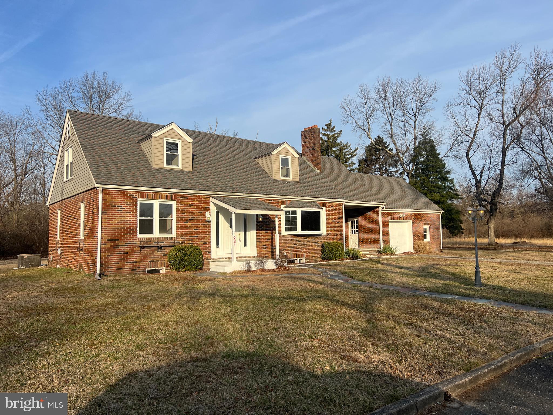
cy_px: 208
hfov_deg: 67.3
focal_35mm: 26
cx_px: 276
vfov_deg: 53.1
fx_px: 415
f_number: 1.5
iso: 50
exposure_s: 1/3571
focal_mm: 5.7
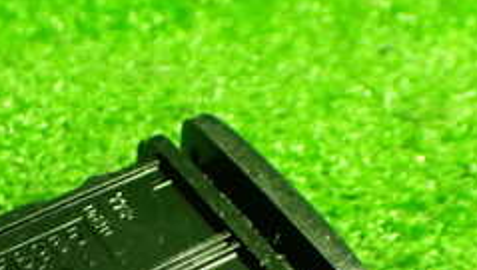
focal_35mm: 82
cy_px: 334
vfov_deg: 14.3
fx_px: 1038
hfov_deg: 25.7
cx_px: 162
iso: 800
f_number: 2.3
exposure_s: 1/30
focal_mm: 5.4
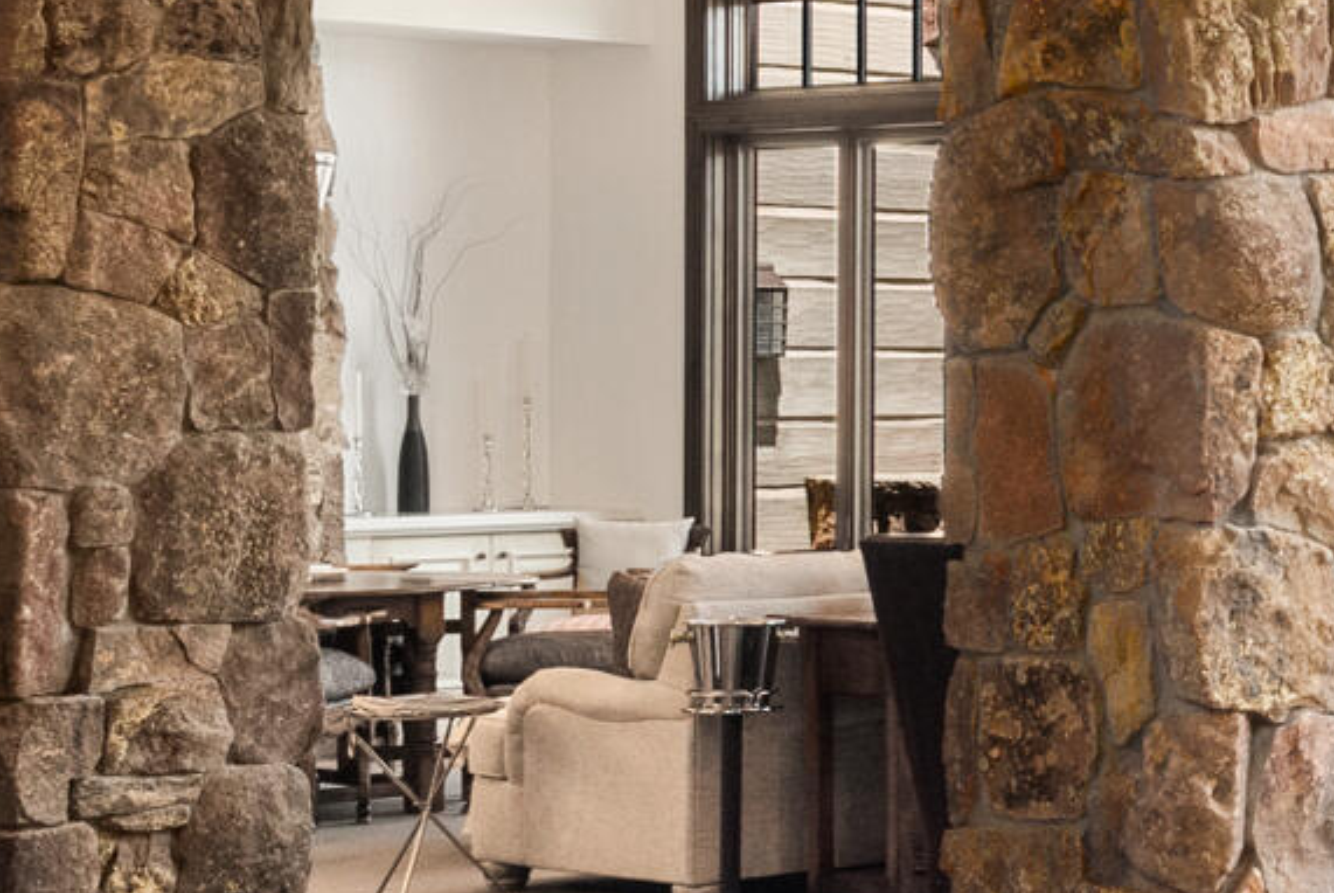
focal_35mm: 105
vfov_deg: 13.1
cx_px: 2439
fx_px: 3895
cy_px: 328
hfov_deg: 16.2
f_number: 7.1
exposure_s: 1/30
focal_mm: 20
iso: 800
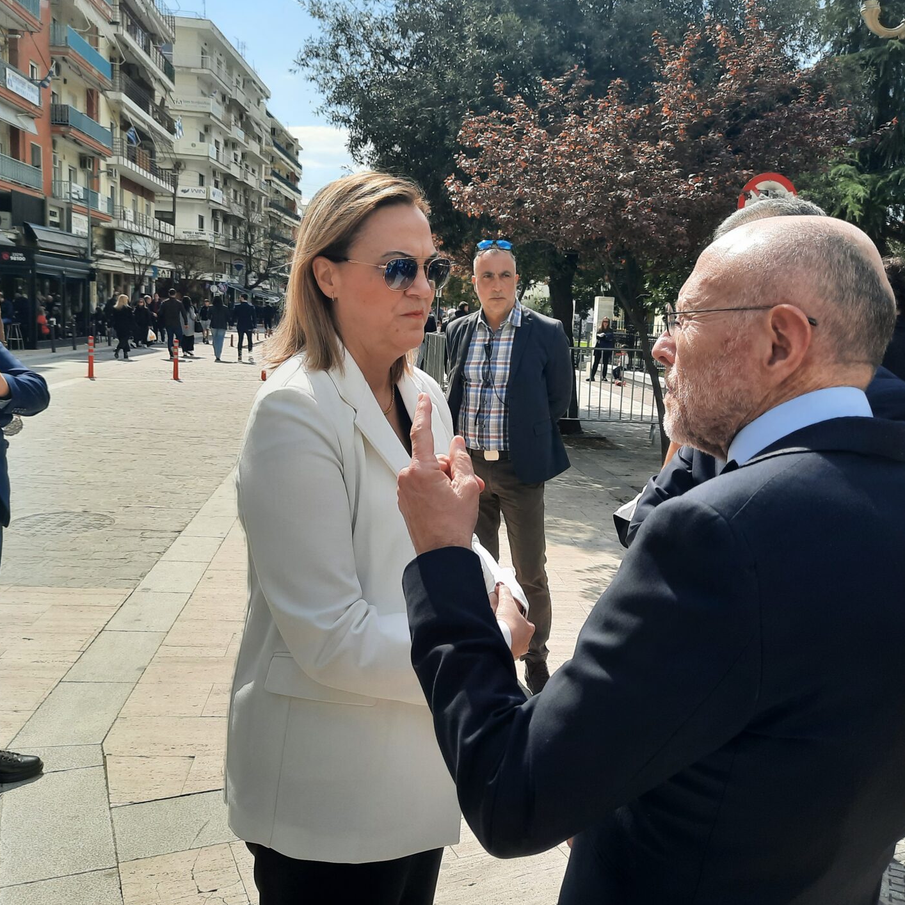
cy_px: 459
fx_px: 887
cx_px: 472
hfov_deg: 54.0
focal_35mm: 30
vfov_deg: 54.0
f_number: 2
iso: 32
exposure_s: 1/925
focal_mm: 4.6
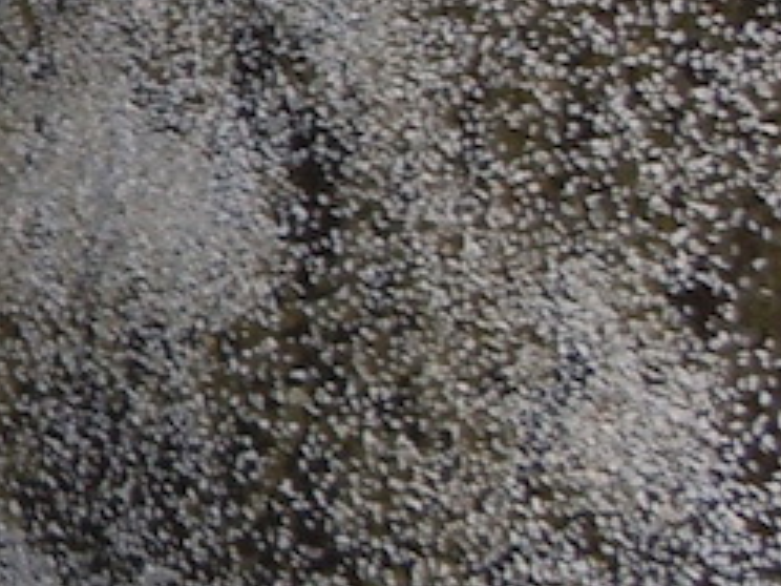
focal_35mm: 145
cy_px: 44
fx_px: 3271
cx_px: -655
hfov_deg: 12.4
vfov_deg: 10.2
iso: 160
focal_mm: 5.4
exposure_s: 1/60
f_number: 3.5
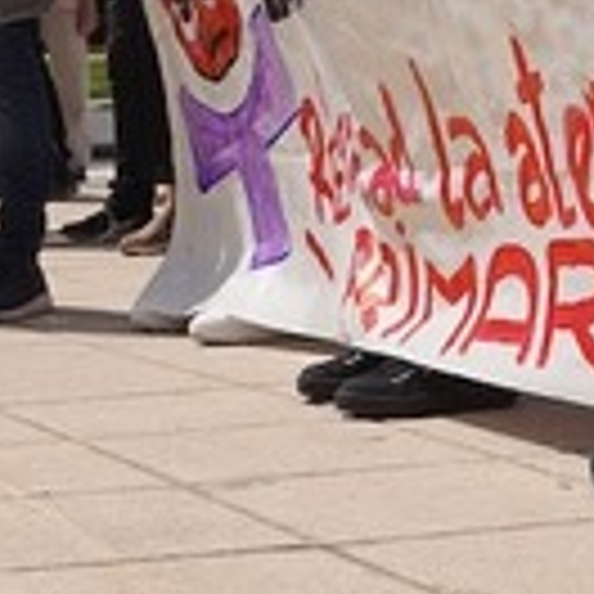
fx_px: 2174
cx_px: -207
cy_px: -477
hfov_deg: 14.8
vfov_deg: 13.8
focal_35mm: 112
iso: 160
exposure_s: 1/1000
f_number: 6.3
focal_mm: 24
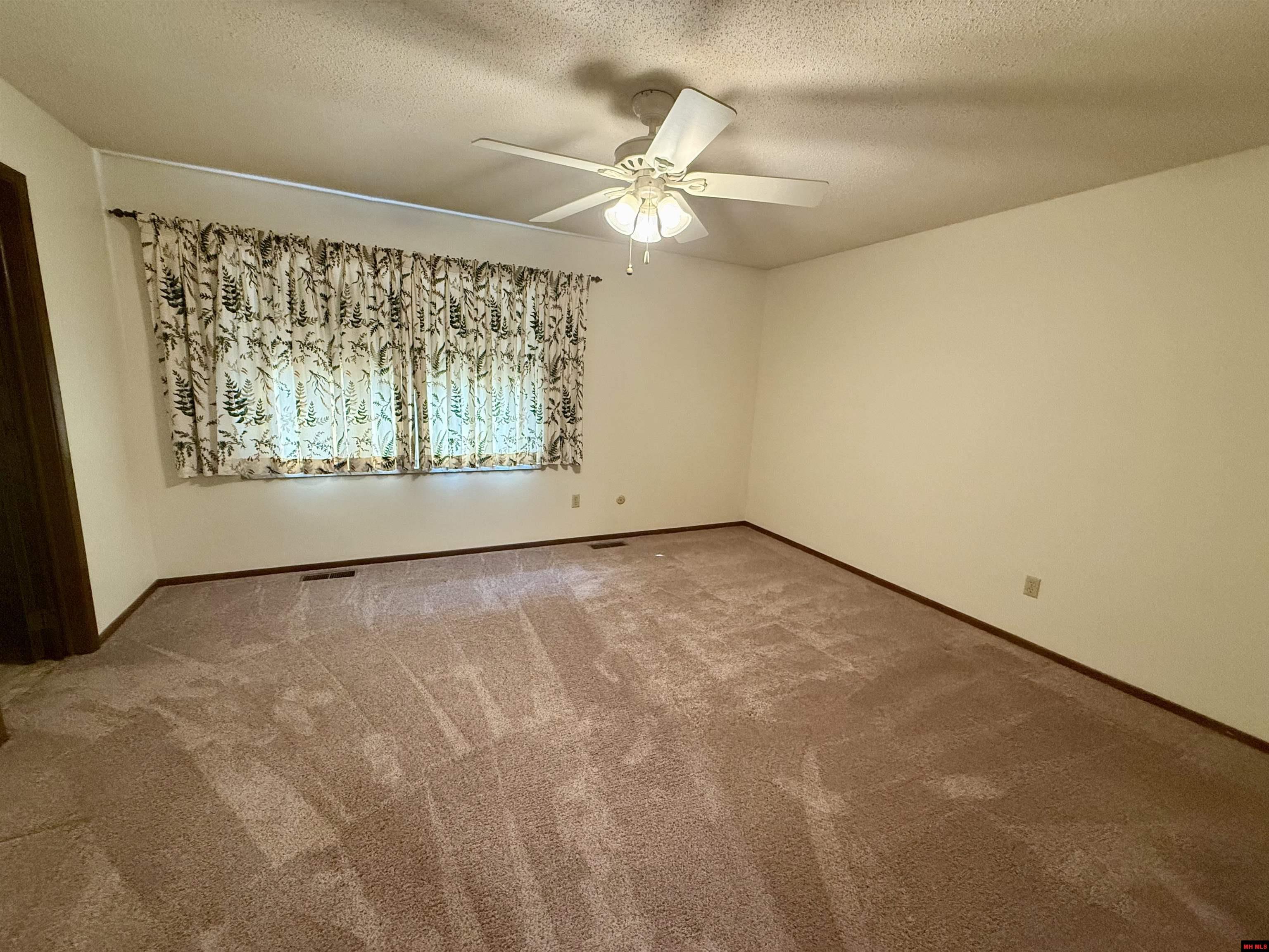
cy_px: 476
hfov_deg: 102.1
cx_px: 634
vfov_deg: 85.7
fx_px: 513
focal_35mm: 14
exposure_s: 1/60
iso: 500
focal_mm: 2.22
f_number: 2.2
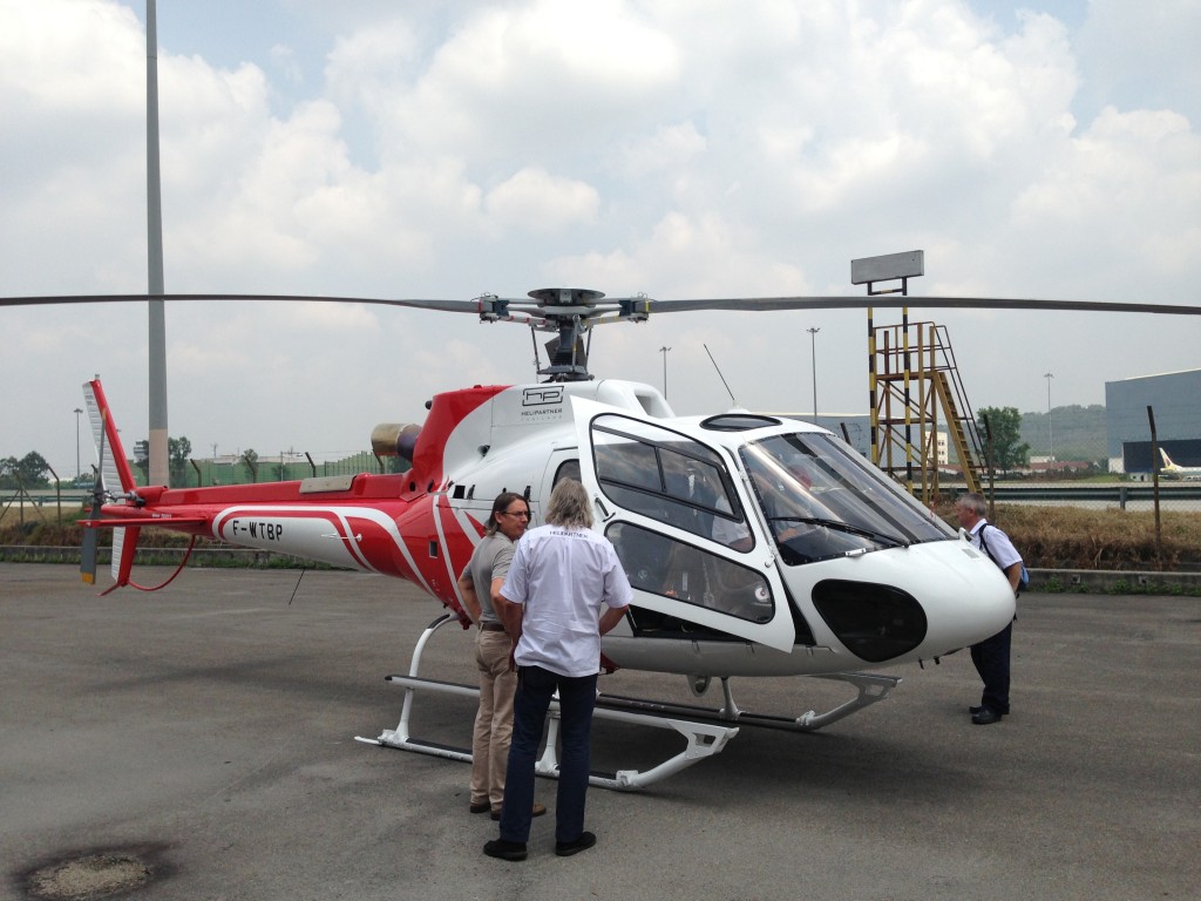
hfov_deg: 55.4
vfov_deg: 42.9
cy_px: 450
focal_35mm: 33
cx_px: 600
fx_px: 1145
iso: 50
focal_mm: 4.13
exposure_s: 1/1938
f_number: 2.4
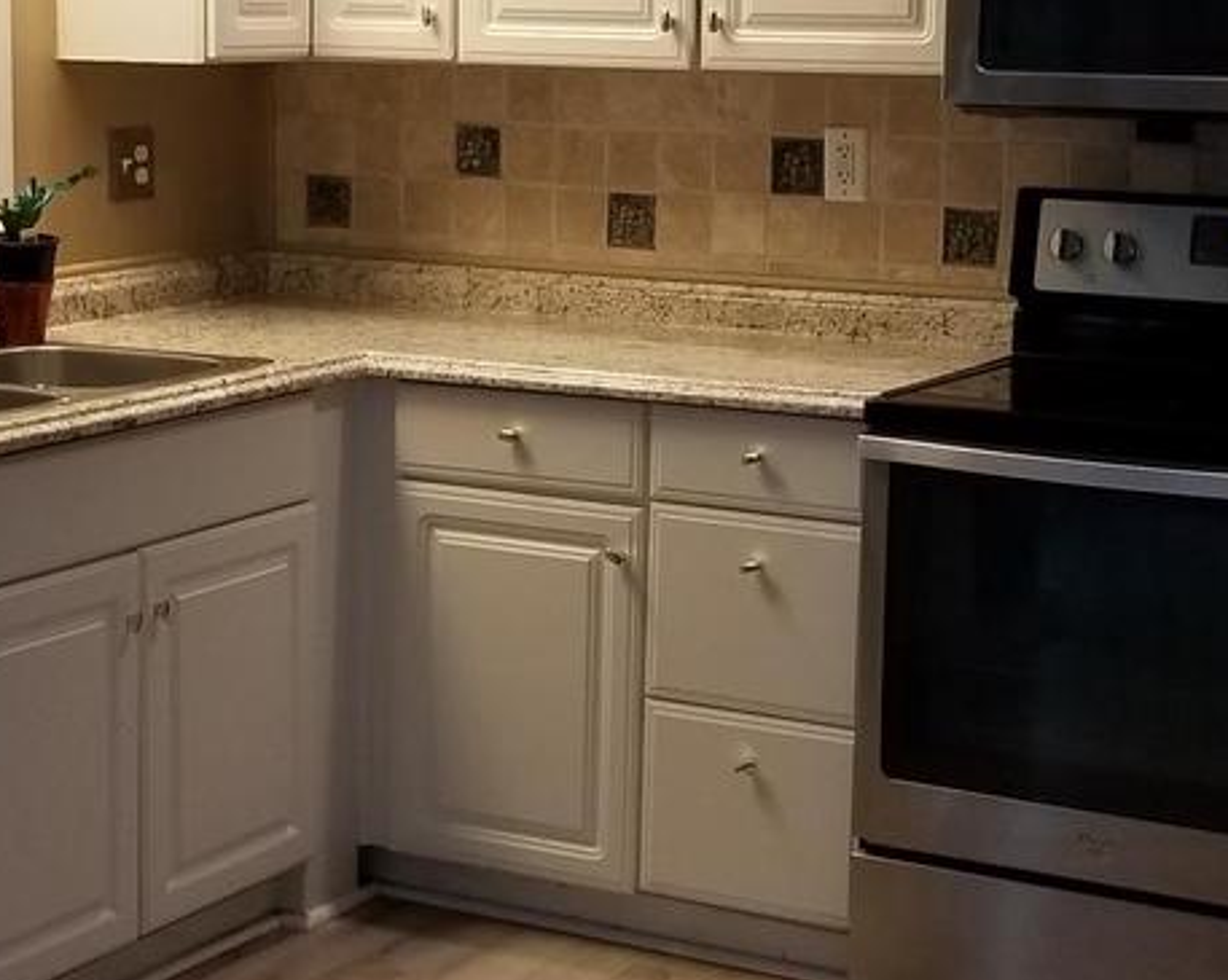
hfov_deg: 23.9
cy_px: 325
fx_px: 2906
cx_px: 610
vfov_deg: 19.1
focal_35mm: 80
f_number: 1.7
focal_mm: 4.25
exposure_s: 1/60
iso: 80
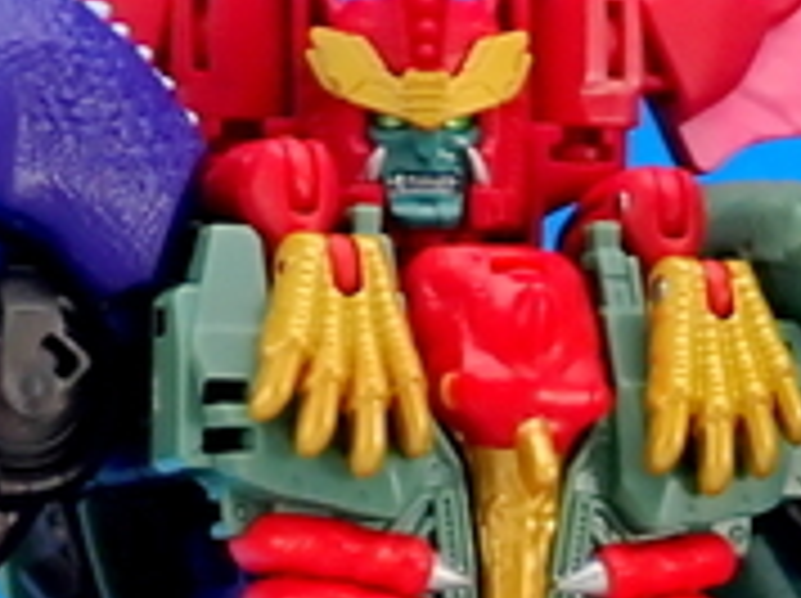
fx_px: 6262
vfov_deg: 5.4
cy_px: 845
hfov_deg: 7.2
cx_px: 1282
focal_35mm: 271
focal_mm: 8.4
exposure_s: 1/25
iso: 100
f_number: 3.1
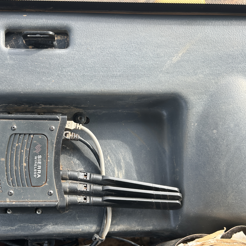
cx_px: 84
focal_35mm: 35
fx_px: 281
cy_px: 135
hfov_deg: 46.6
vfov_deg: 47.2
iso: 50
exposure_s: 1/389
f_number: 1.5
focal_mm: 5.7
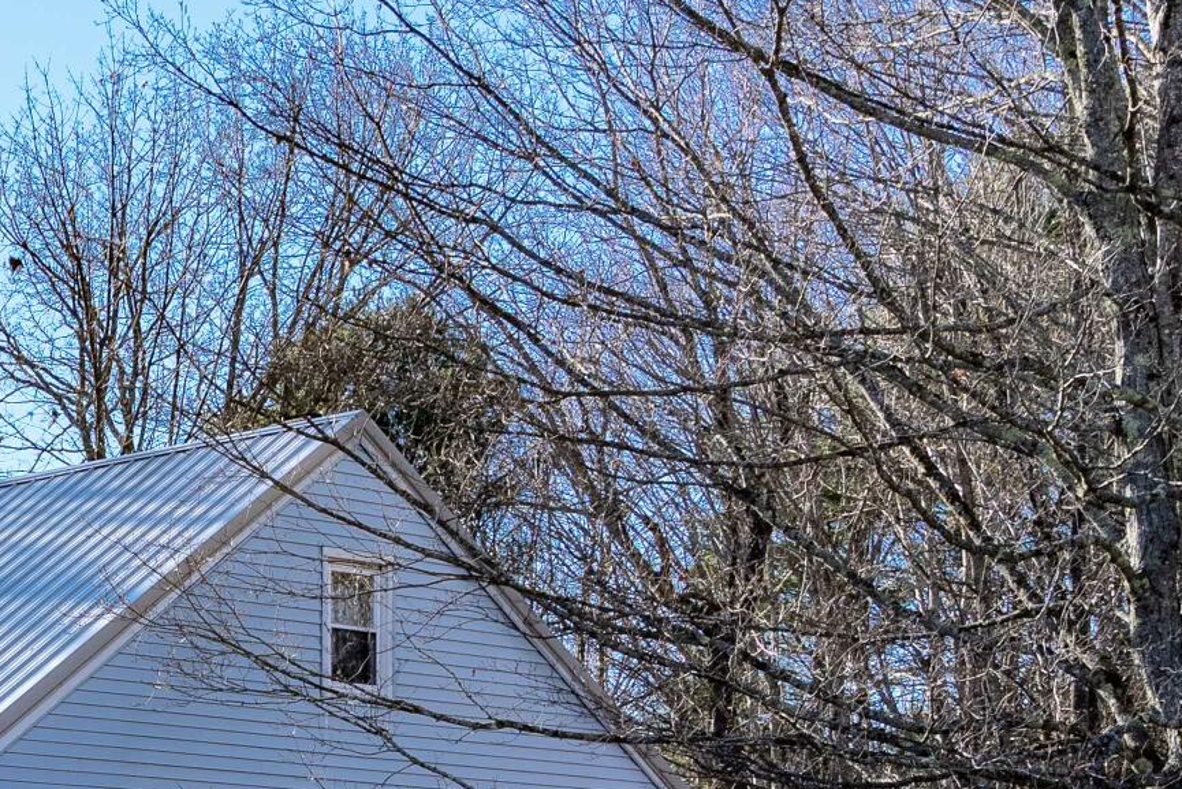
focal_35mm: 104
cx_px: -410
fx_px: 3415
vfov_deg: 12.8
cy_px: 980
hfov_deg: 18.1
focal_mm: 30
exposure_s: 1/2500
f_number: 7.1
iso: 320
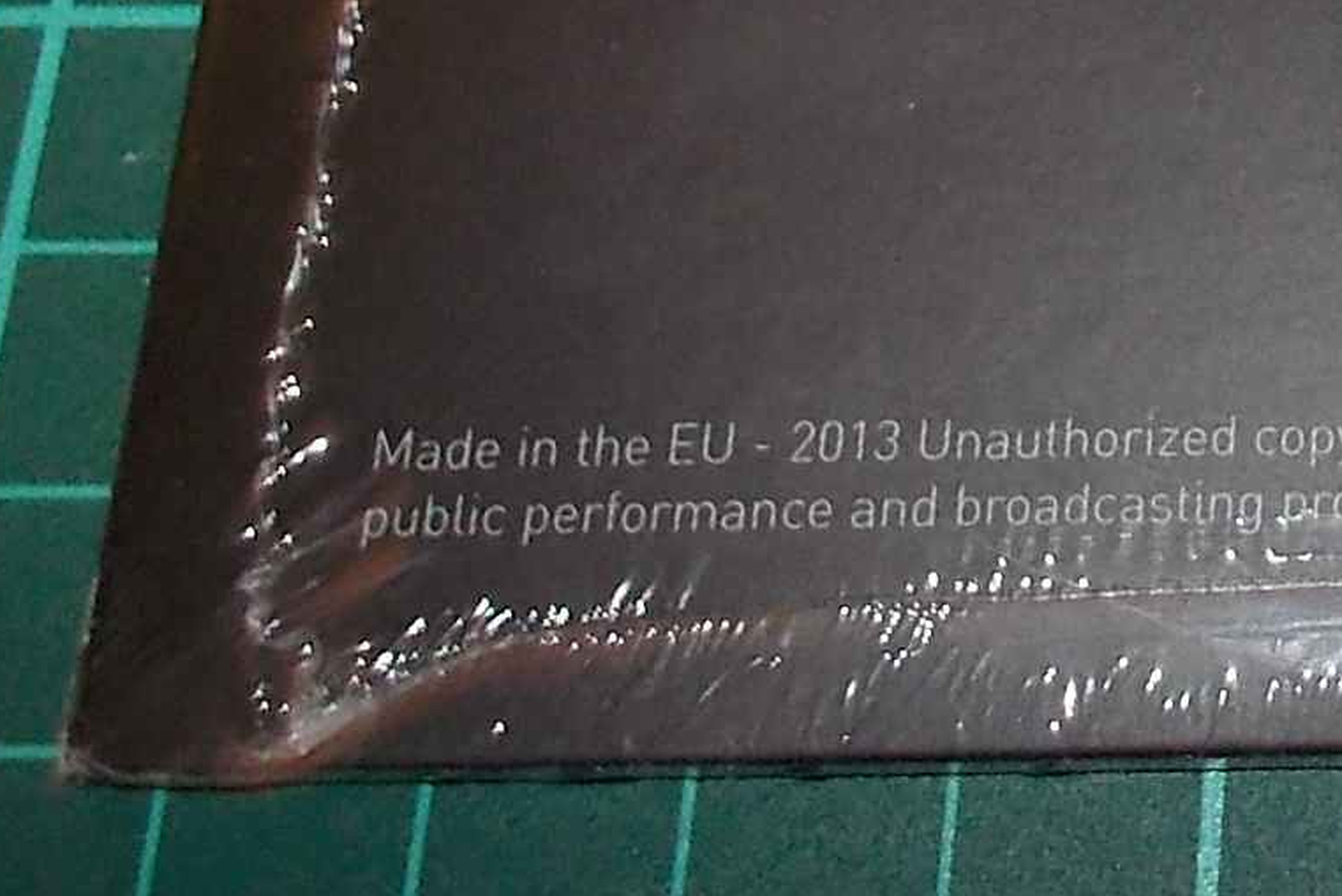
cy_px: -392
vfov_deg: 14.3
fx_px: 3356
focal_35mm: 90
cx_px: 1755
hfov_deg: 20.6
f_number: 3.3
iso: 200
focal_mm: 4.1
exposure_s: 1/30
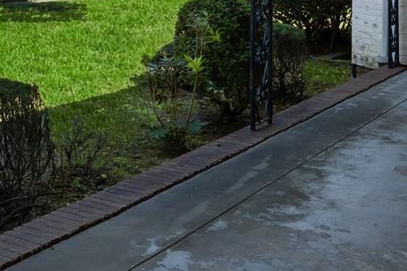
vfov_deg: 20.9
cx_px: -87
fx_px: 701
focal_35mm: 62
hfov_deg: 28.1
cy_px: -23
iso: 640
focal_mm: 14
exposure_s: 1/200
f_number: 10
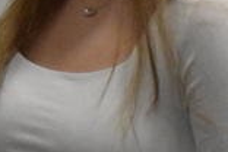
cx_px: -263
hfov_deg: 3.2
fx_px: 4104
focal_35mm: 648
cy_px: -37
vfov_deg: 2.1
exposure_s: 1/320
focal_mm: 66
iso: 6400
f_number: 5
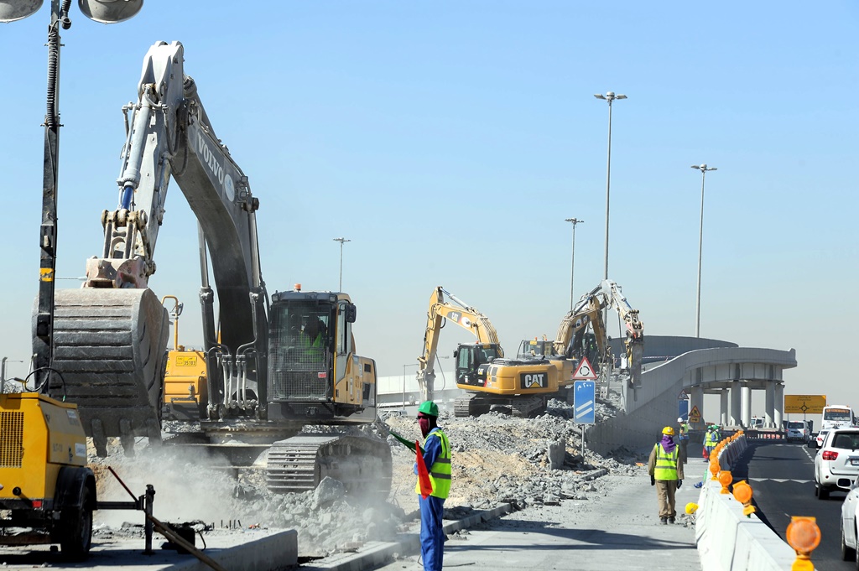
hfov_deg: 20.0
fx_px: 2432
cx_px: 430
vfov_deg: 13.4
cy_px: 286
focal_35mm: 102
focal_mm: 102
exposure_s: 1/640
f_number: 8
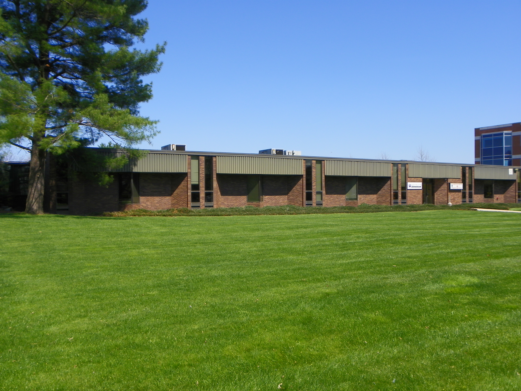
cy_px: 196
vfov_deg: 42.9
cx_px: 260
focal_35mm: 33
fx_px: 497
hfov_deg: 55.4
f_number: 4.5
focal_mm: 5.9
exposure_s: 1/250
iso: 64
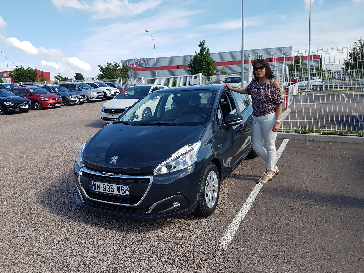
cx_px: 182
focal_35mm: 26
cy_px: 136
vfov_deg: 53.1
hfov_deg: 67.3
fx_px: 273
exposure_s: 1/1212
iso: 40
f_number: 1.7
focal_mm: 4.2
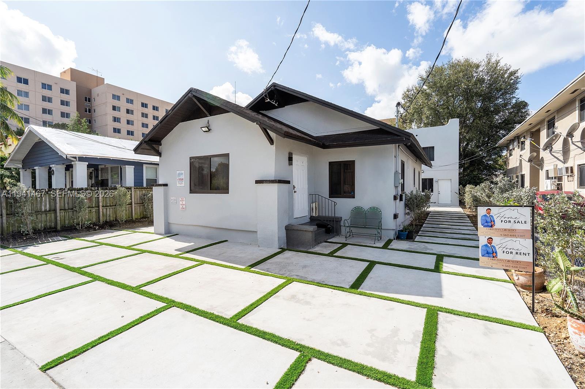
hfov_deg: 96.7
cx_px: 292
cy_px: 194
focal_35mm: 16
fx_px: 260
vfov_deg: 73.7
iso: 800
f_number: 8
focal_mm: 16
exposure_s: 1/1250
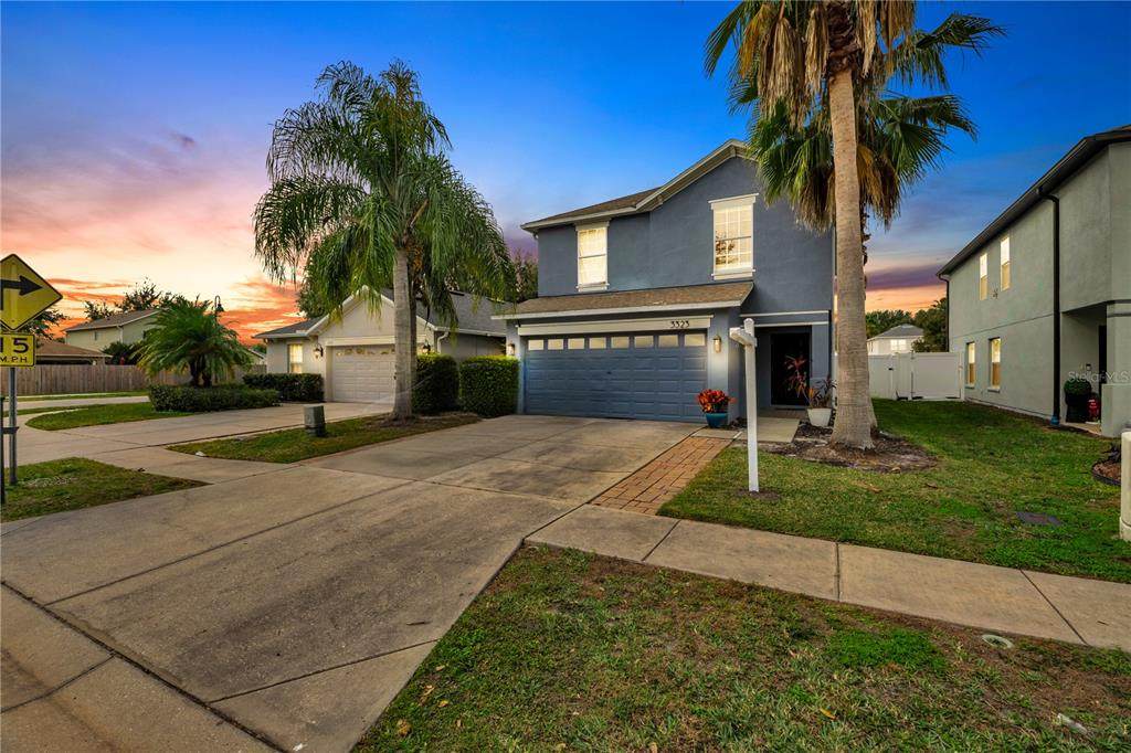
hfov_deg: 100.4
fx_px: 471
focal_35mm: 15
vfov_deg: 77.3
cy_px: 376
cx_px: 566
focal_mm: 10
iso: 100
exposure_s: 1/200
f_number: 10
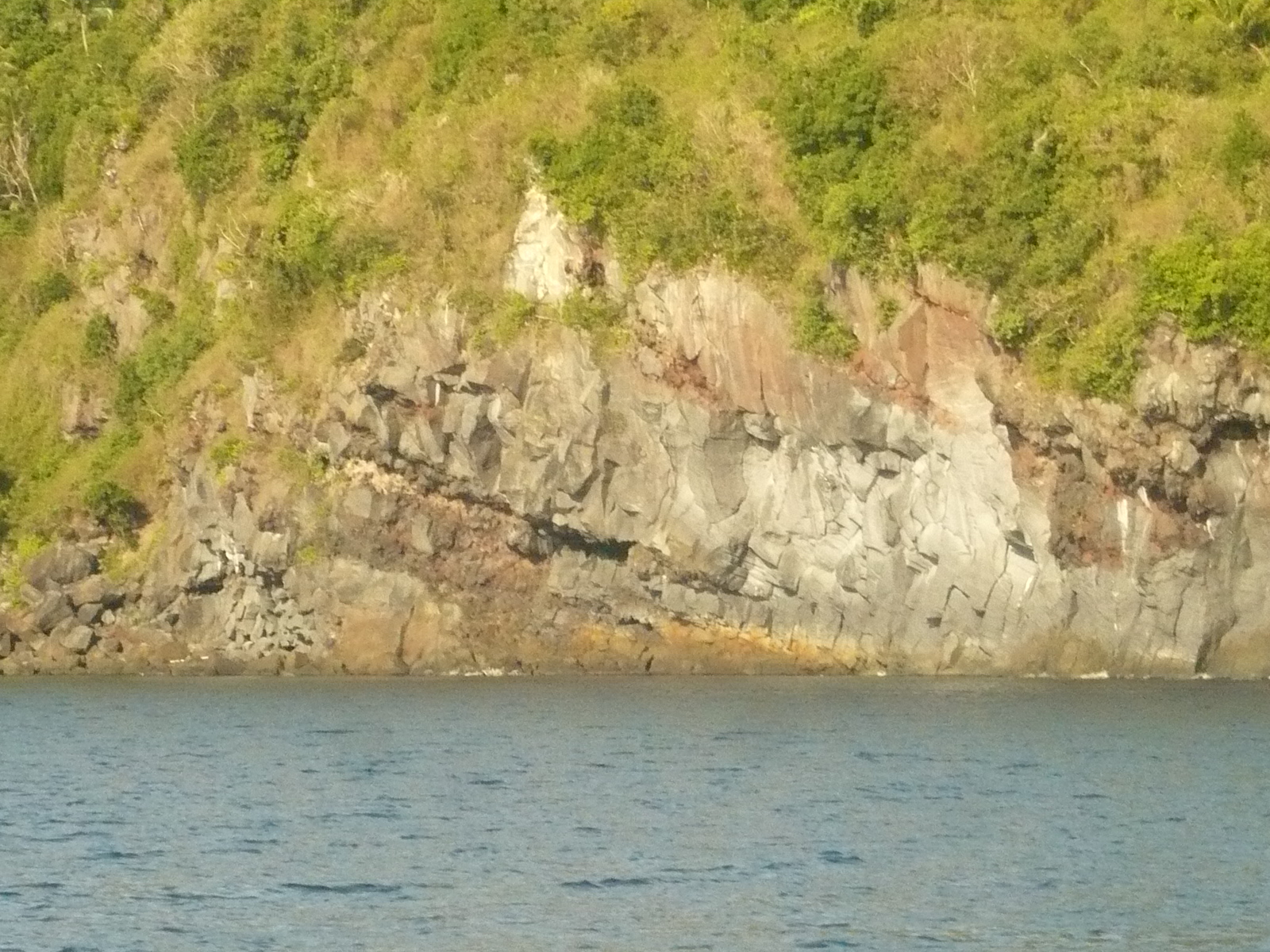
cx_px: 635
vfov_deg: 9.5
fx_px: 5723
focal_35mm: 156
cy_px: 476
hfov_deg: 12.7
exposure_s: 1/160
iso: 400
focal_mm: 17
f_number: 14
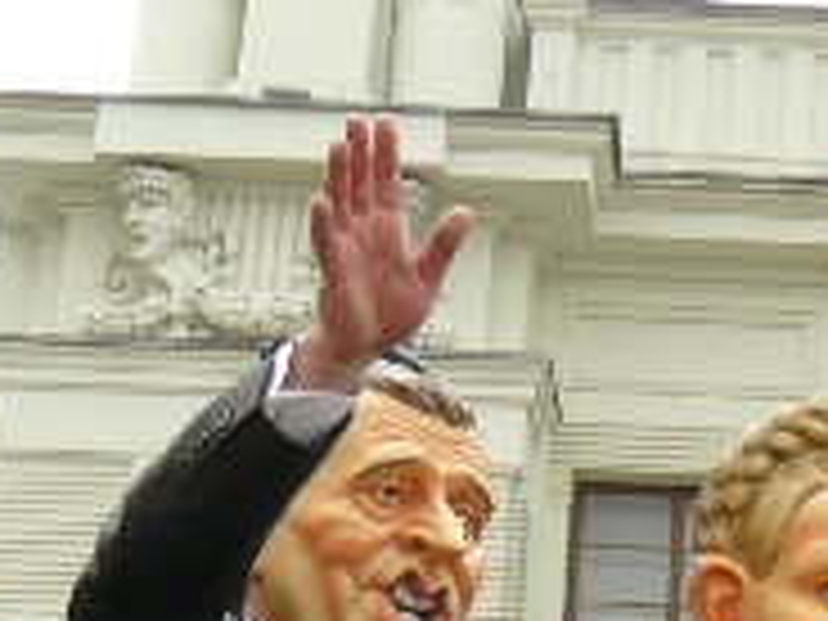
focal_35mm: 125
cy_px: 936
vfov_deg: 11.4
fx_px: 2990
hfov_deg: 15.1
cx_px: 1030
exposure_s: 1/200
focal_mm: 6
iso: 100
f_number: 5
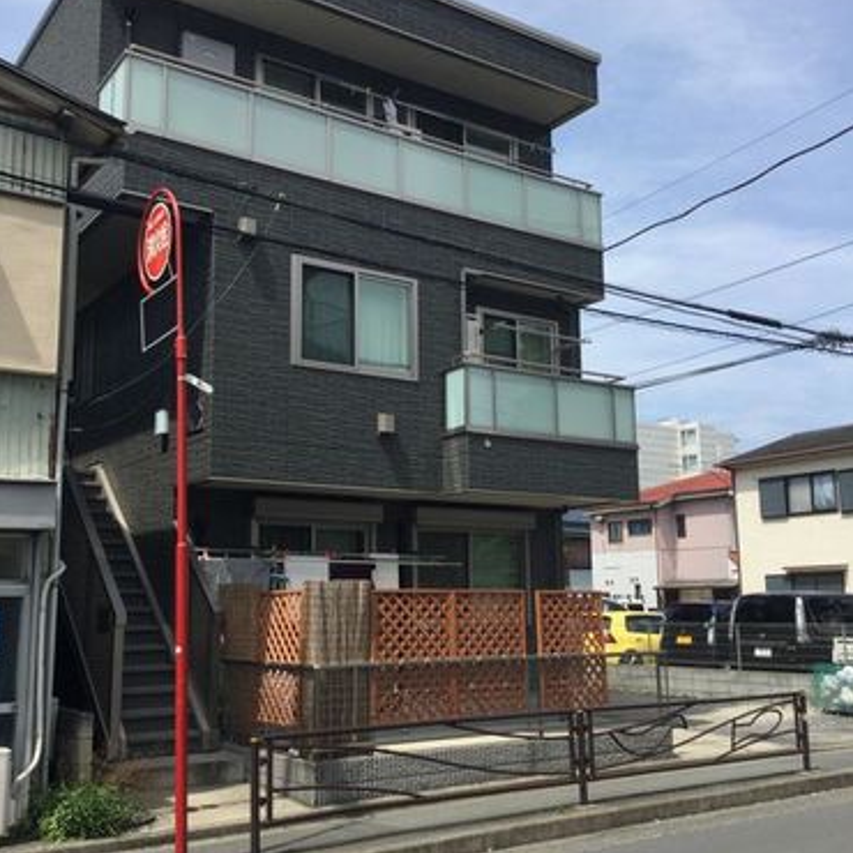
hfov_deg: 44.9
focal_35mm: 37
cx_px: 425
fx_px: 1032
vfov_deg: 44.9
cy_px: 436
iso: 25
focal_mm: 3.3
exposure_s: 1/1335
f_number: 2.4
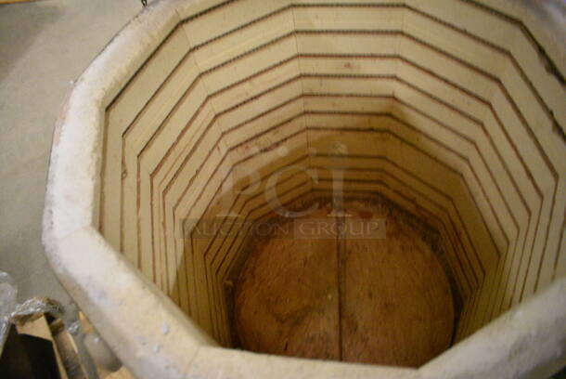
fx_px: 425
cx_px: 283
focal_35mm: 27
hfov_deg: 67.3
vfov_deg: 48.0
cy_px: 190
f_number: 3.5
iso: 7200
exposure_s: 1/125
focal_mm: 18
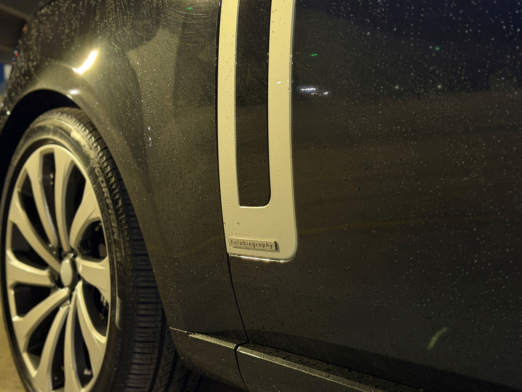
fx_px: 754
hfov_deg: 38.2
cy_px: 198
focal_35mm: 50
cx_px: 261
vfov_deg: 29.1
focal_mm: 6.76
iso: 400
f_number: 1.78
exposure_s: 1/40
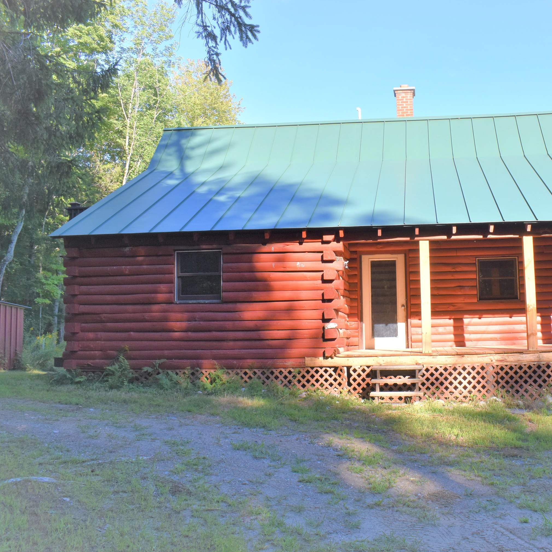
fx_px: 631
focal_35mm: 35
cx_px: 377
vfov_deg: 47.2
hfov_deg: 46.3
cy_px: 275
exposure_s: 1/250
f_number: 8
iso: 280
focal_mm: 18
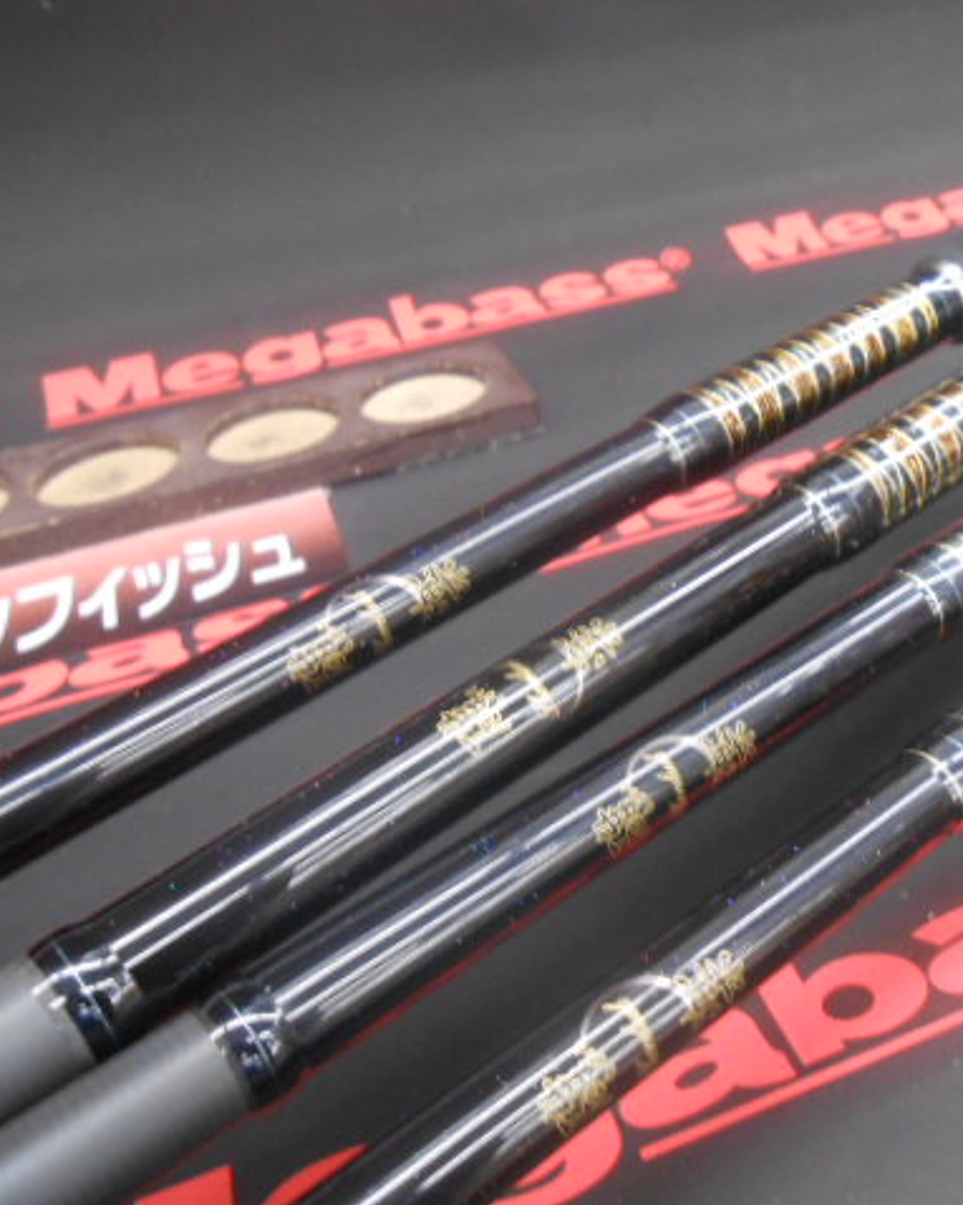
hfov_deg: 41.8
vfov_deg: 52.9
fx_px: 1212
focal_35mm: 34
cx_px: 739
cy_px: 602
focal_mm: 4.6
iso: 400
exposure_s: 1/20
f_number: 3.5
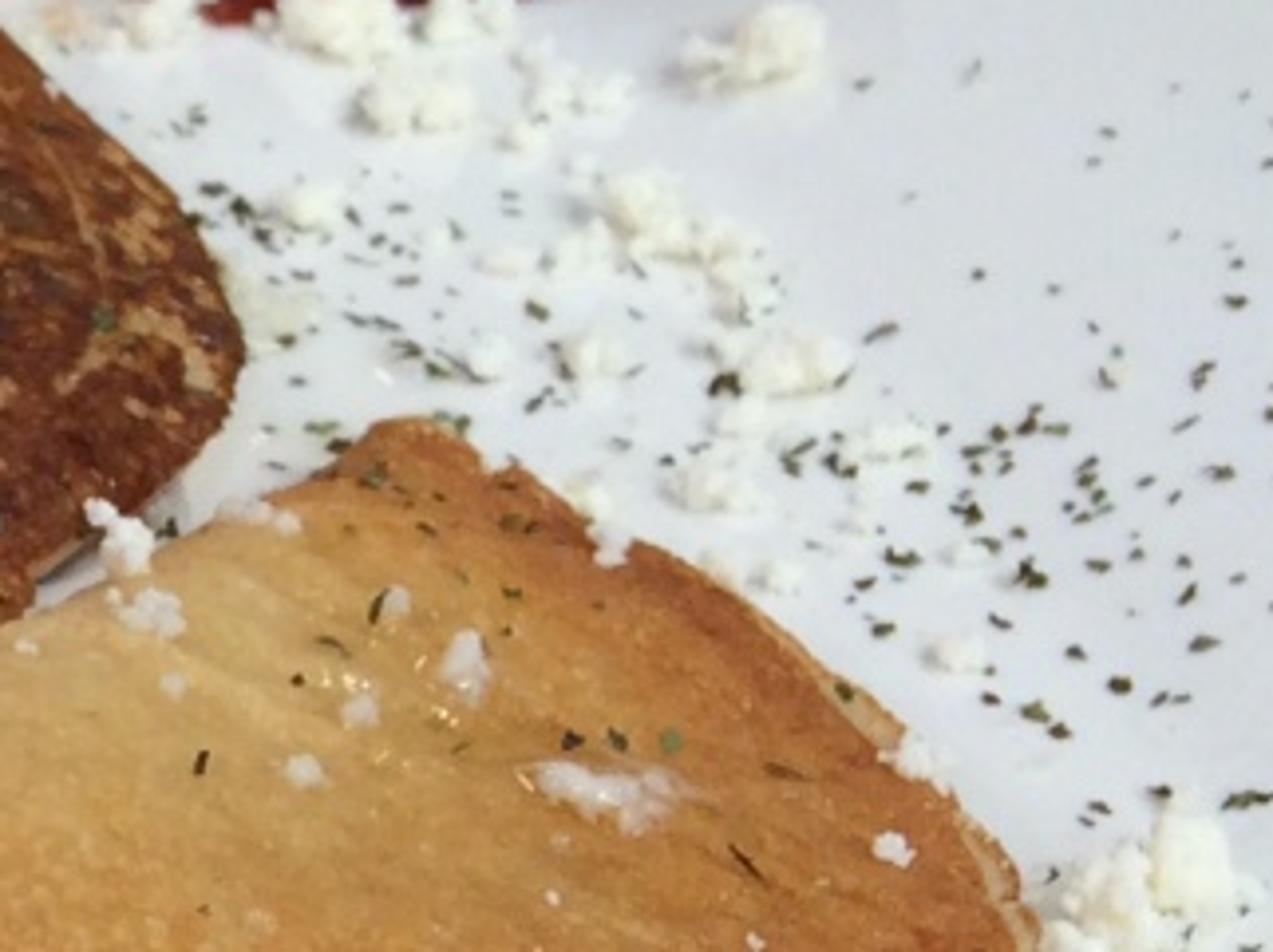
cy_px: 984
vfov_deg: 10.0
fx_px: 5402
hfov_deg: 11.8
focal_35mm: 147
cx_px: -1364
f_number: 2.2
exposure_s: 1/120
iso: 40
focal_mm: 4.15
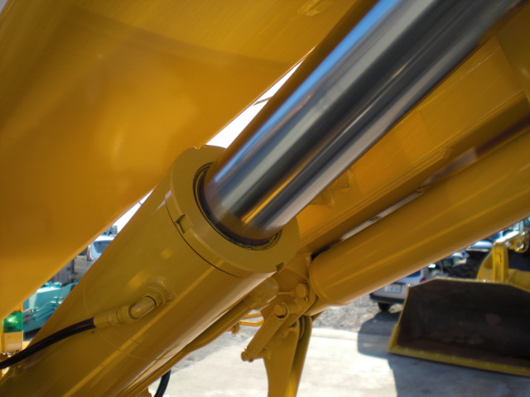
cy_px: 198
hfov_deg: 49.0
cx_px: 265
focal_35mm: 38
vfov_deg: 37.7
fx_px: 582
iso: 64
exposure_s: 1/320
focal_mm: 6.3
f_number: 3.1
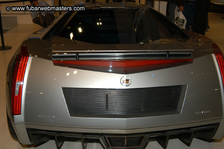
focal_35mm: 45
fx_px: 280
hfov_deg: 43.6
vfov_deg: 29.8
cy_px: 74
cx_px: 112
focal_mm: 30
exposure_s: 1/60
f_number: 5
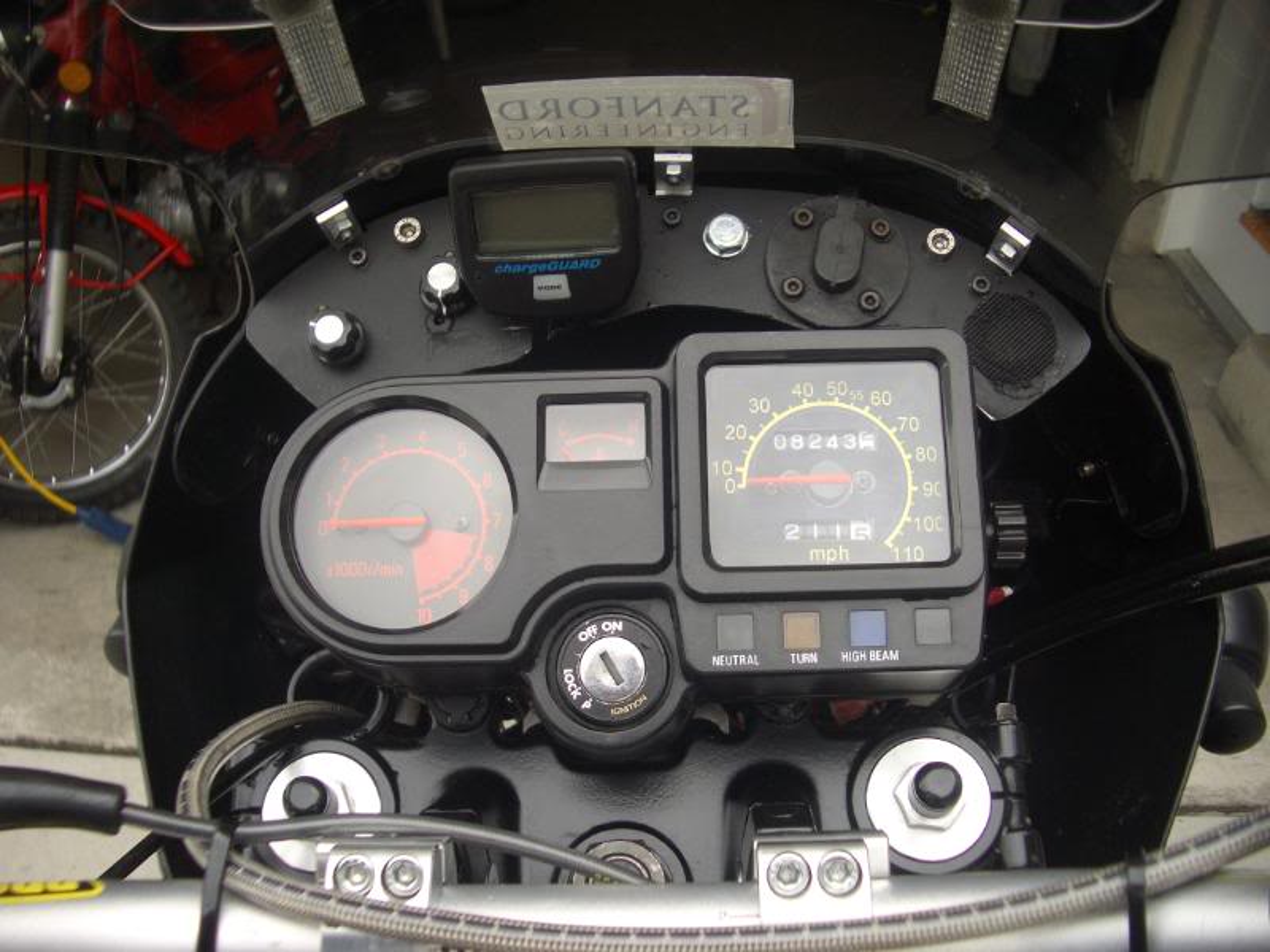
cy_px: 476
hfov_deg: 52.6
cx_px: 635
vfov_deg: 40.7
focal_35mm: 35
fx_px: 1284
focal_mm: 5.8
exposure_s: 1/200
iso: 50
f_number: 2.6
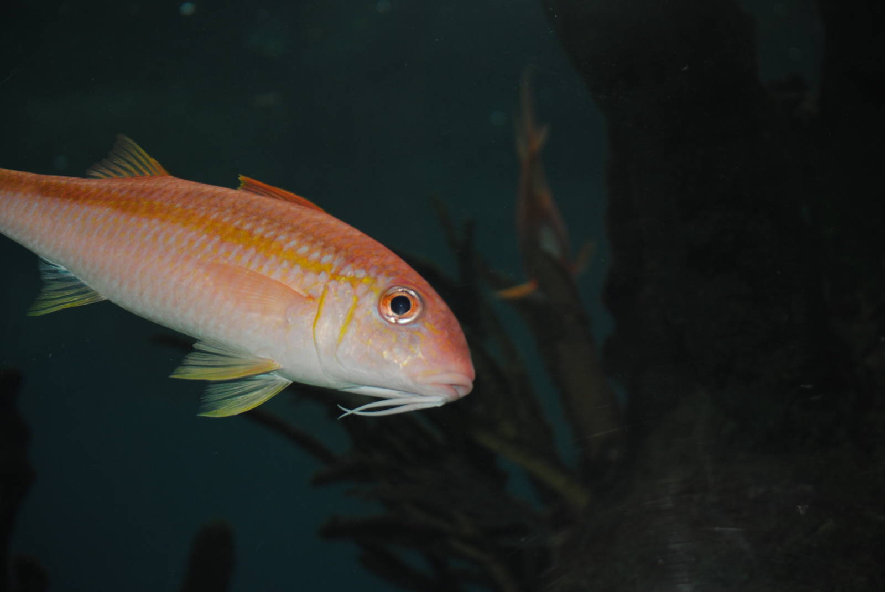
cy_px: 296
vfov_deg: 15.2
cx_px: 442
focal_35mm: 90
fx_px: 2215
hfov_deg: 22.6
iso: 200
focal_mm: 60
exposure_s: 1/60
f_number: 4.2
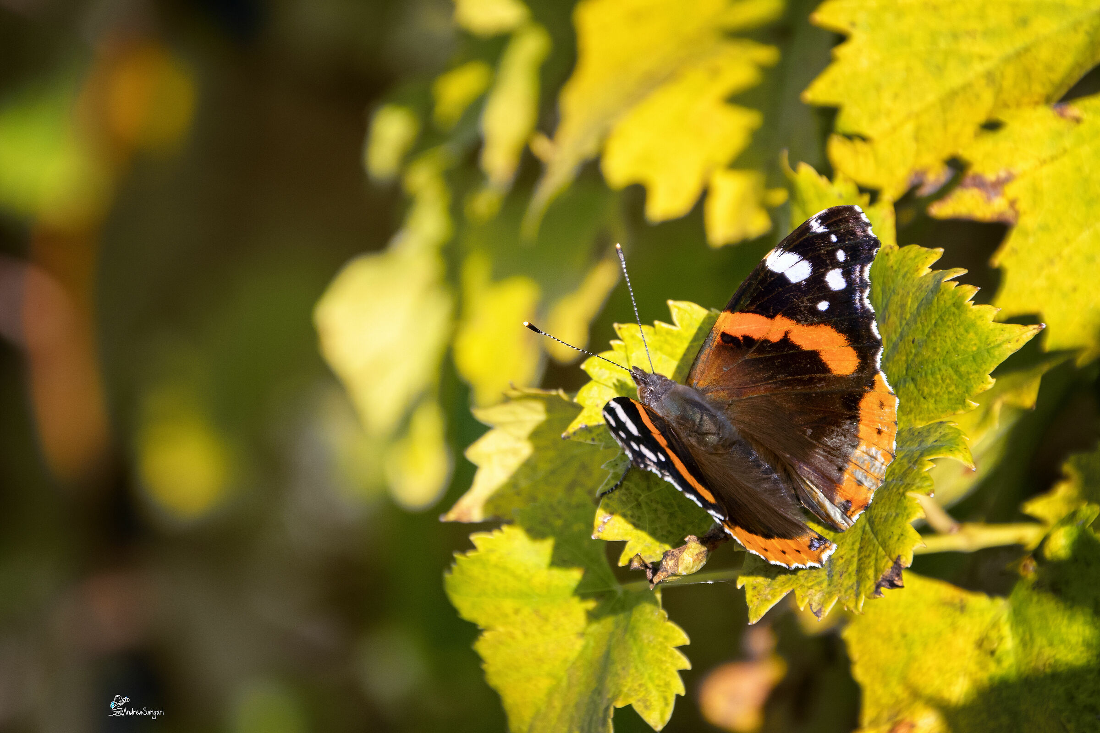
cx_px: 550
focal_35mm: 375
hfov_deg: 5.5
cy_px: 366
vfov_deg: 3.7
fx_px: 11457
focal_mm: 250
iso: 500
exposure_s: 1/800
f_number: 9
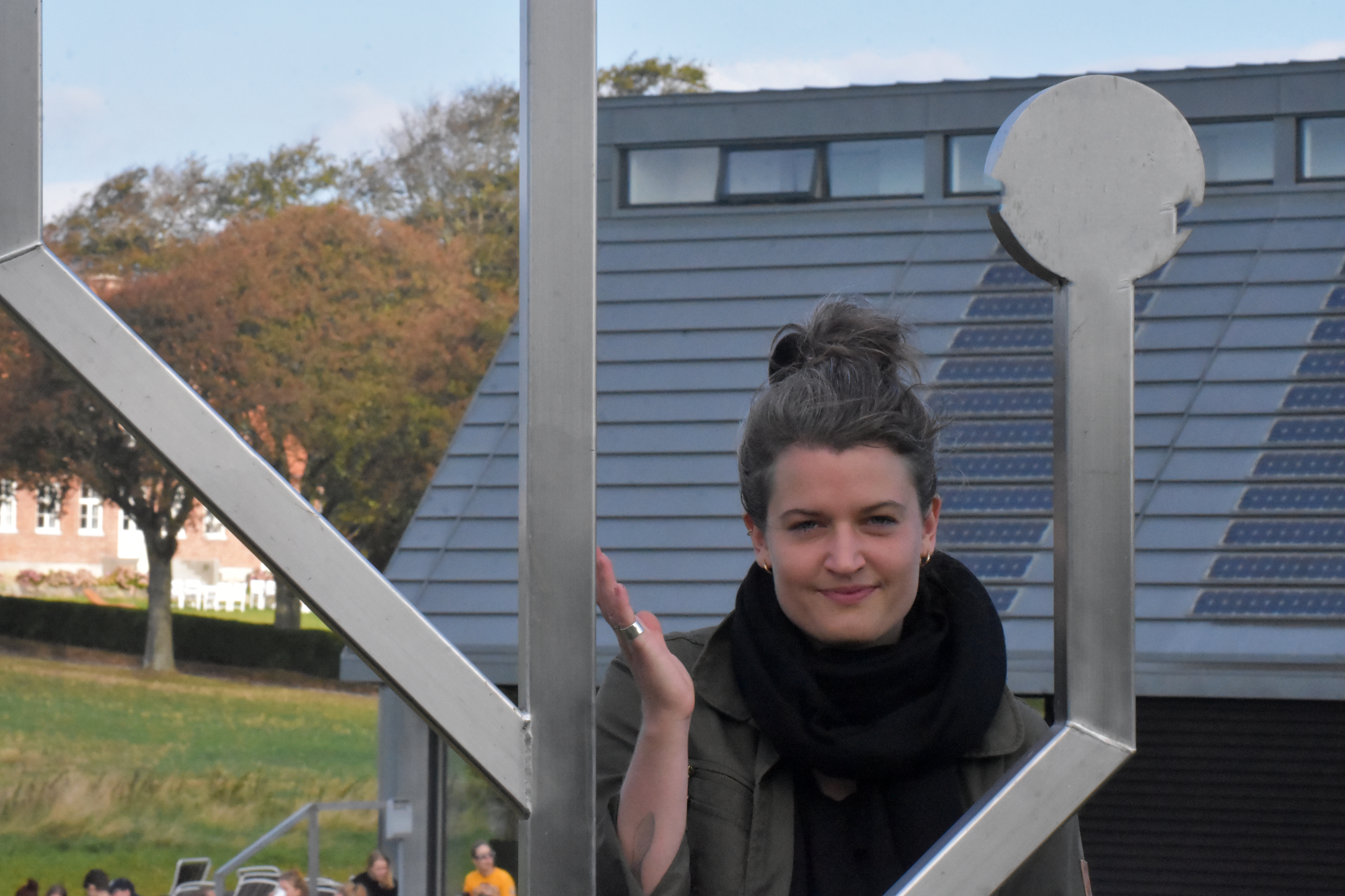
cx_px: 672
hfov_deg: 13.4
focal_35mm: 153
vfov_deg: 9.0
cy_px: 448
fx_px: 5716
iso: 8000
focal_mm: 102
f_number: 20
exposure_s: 1/1600
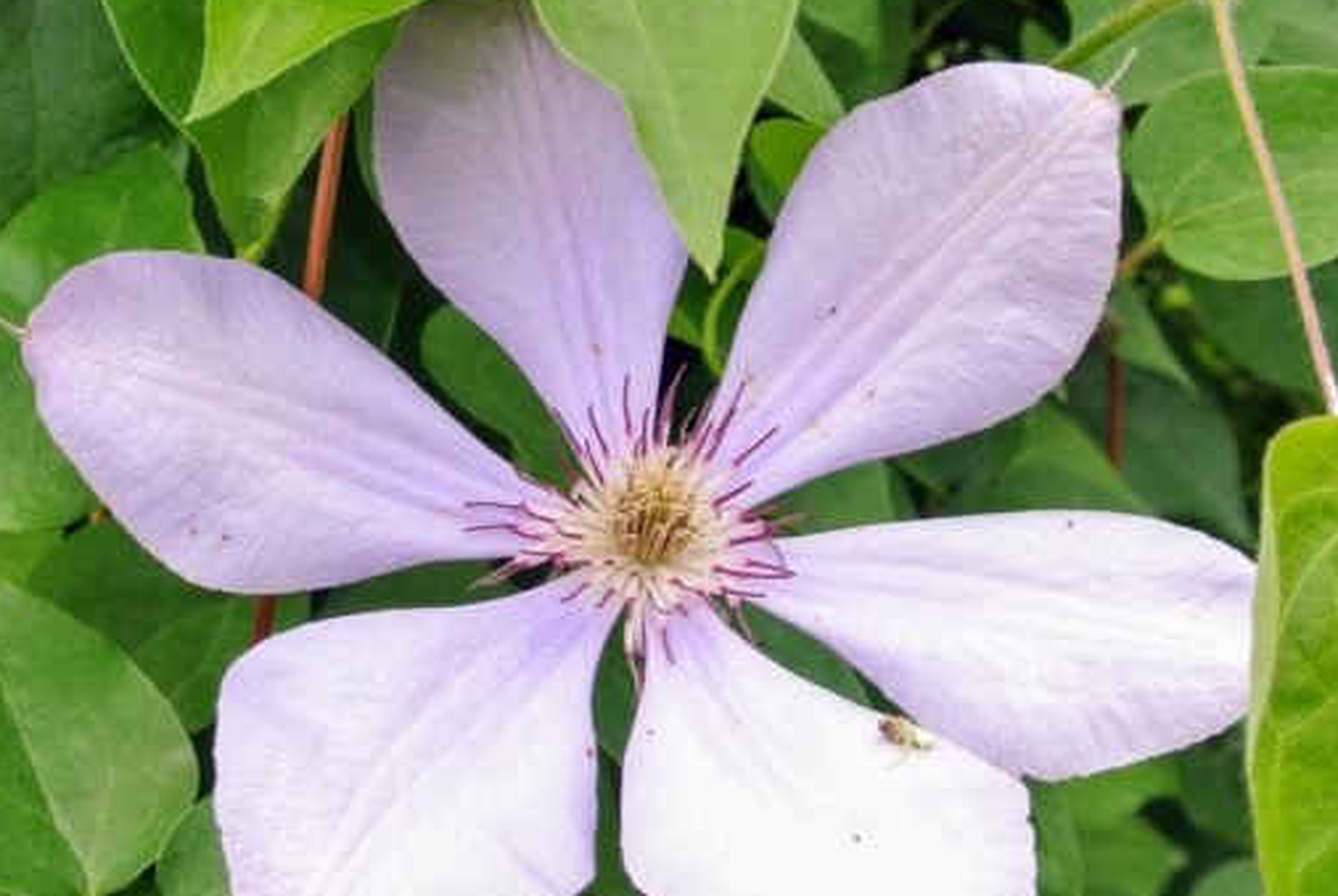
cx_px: 582
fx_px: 3313
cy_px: 426
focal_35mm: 89
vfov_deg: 15.4
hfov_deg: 22.8
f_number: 4.2
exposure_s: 1/160
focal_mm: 16.3
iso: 100
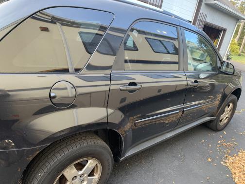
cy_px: 92
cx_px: 122
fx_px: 184
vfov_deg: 53.1
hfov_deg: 67.3
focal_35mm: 26
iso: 100
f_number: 1.8
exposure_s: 1/60
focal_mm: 4.25
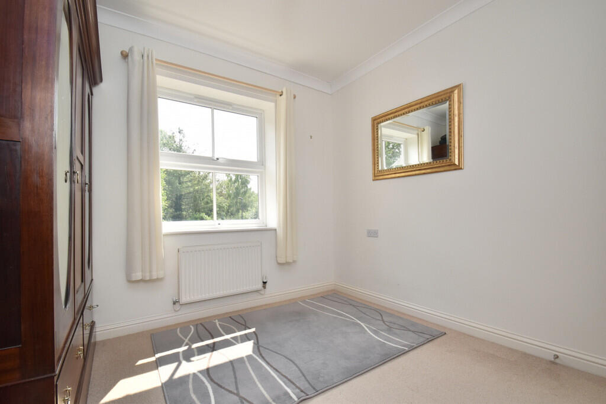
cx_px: 303
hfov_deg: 100.4
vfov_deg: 77.3
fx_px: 253
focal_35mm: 15
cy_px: 202
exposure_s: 1/160
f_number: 9
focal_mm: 10
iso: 400
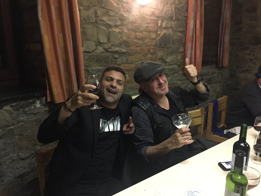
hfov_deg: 61.7
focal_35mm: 29
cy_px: 98
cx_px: 130
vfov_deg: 48.2
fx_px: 219
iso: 500
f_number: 2.2
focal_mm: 4.15
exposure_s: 1/17
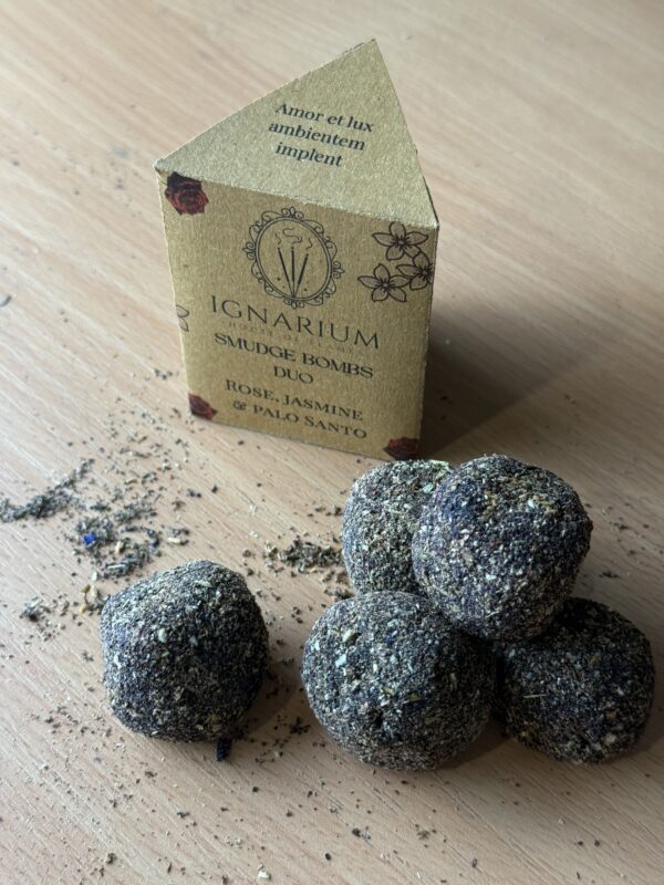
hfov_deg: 30.3
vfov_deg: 39.7
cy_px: 442
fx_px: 1228
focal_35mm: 48
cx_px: 332
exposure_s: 1/100
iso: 100
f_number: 1.78
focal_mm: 6.76
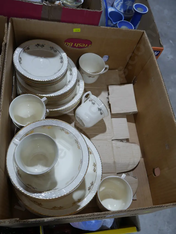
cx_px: 88
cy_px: 117
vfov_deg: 56.8
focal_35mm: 32
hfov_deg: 44.2
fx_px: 217
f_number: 4.5
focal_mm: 16
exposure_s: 1/100
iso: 200
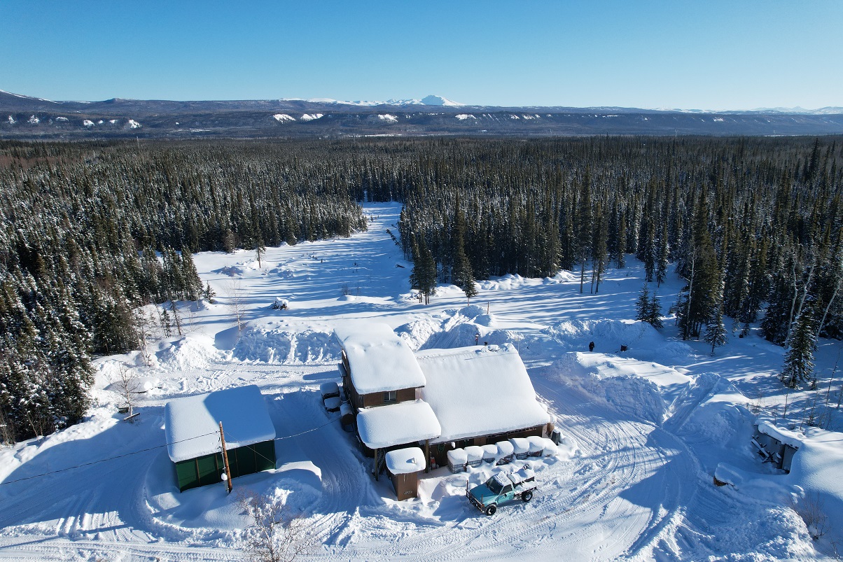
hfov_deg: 78.6
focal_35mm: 22
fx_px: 515
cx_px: 422
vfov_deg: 57.2
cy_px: 281
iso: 150
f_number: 2.8
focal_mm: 8.38
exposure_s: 1/2500
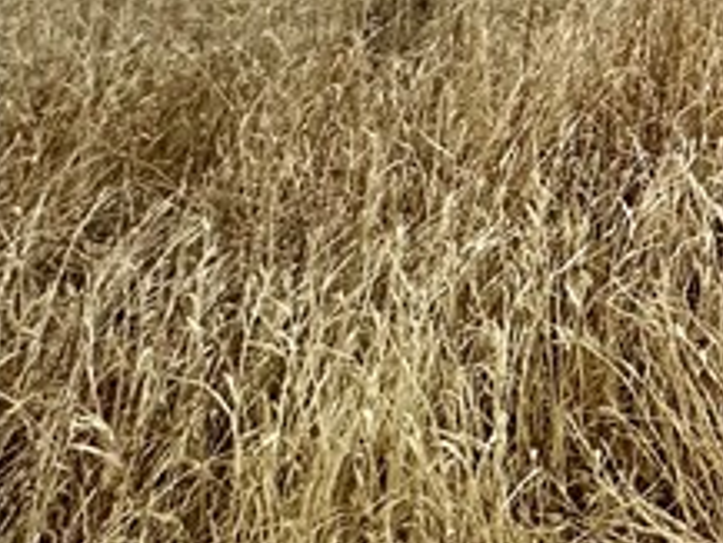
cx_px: 1699
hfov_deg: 15.6
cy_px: -503
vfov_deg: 17.1
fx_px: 1379
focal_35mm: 66
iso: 50
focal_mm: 2.22
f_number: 2.2
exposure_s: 1/3610
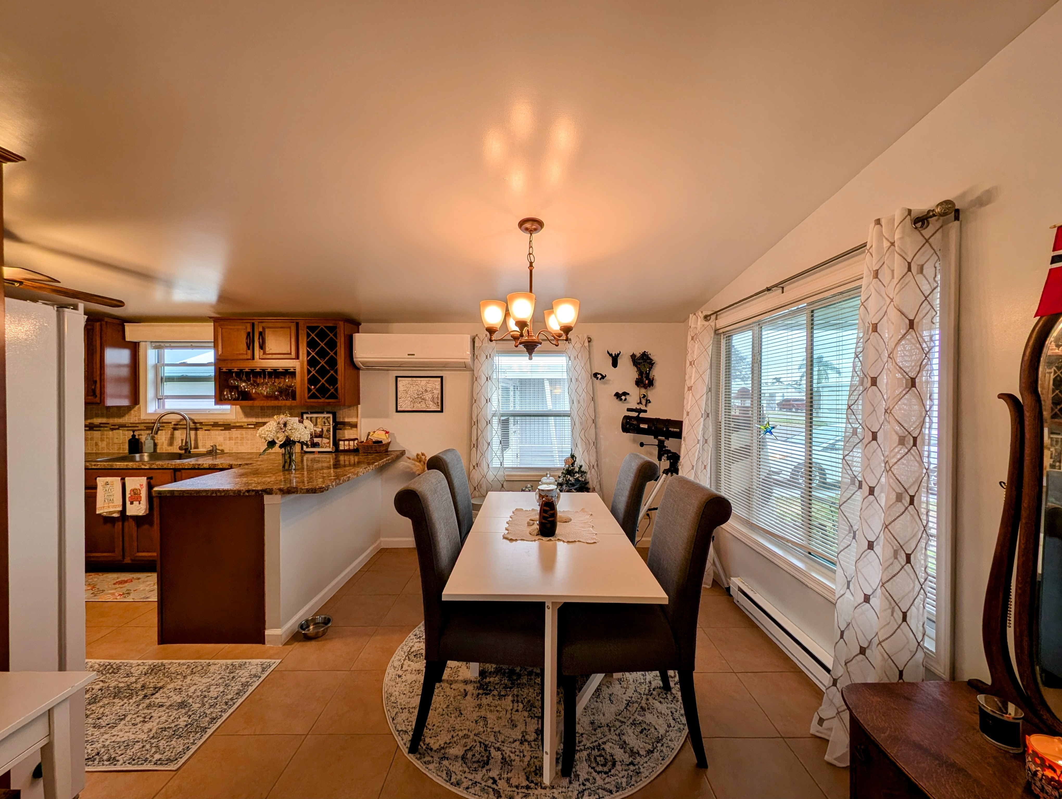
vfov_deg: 94.6
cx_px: 531
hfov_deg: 110.5
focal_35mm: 12
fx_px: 369
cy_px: 400
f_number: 1.95
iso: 59
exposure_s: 1/120
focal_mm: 2.23
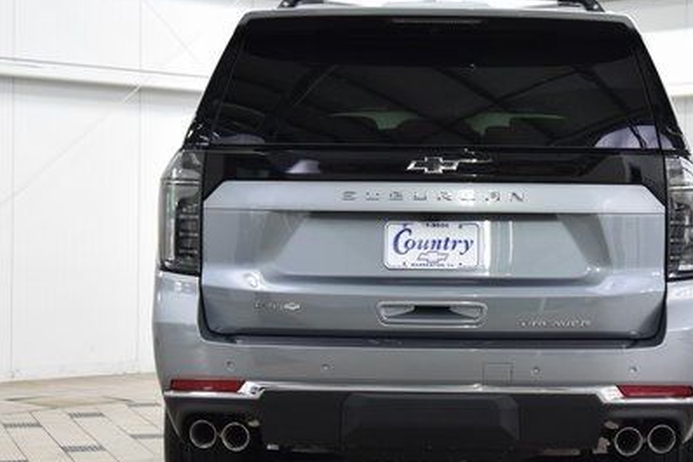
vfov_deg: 16.6
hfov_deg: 24.7
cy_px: 254
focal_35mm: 82
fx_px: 1578
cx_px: 432
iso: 1600
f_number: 4.5
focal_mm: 34
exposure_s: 1/60
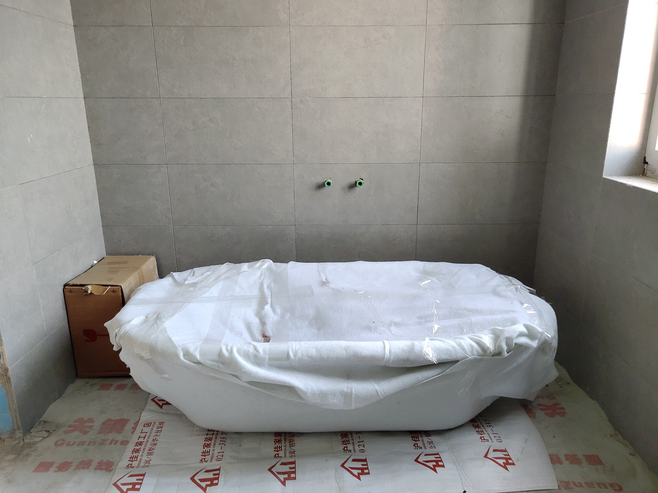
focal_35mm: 30
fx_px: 570
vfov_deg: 46.8
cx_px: 329
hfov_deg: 60.0
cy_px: 246
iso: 193
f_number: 1.79
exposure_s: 1/50
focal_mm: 4.35
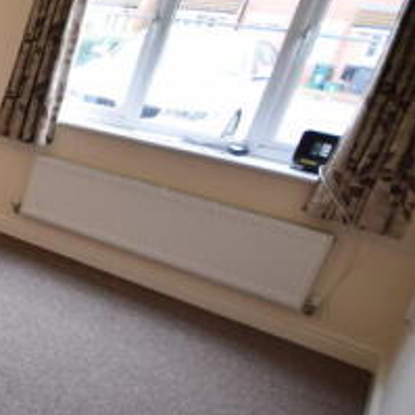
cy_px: 191
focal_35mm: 42
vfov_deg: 40.0
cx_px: -264
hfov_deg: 25.1
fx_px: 570
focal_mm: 10
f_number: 4
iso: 100
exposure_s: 1/10
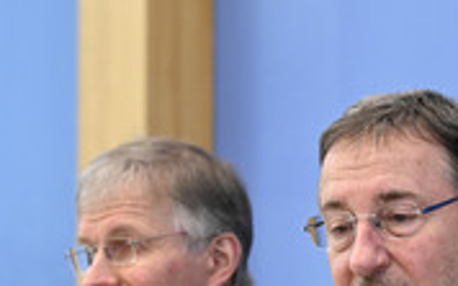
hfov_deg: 6.5
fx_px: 4029
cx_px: 416
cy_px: 343
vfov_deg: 4.0
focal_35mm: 323
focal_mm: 125
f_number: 5.6
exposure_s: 1/400
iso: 2500
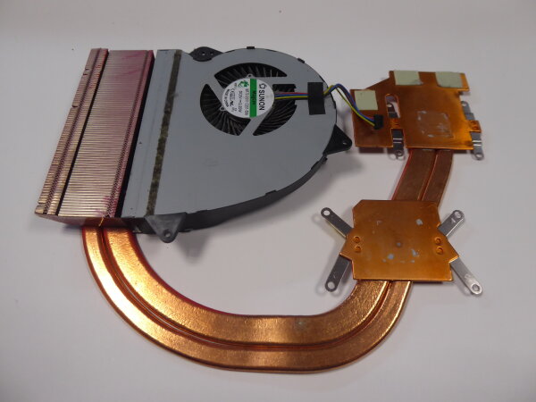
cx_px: 268
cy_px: 201
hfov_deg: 69.4
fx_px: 387
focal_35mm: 25
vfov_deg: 54.9
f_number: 3.3
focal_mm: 4.3
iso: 200
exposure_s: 1/60
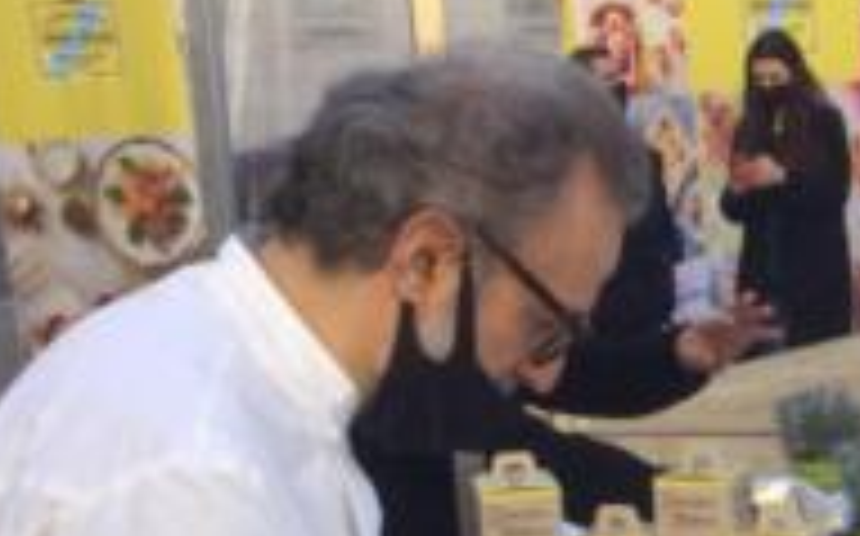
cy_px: 466
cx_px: 887
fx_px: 2014
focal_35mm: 86
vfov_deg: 15.0
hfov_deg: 23.0
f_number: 2.4
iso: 25
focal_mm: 3.3
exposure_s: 1/224
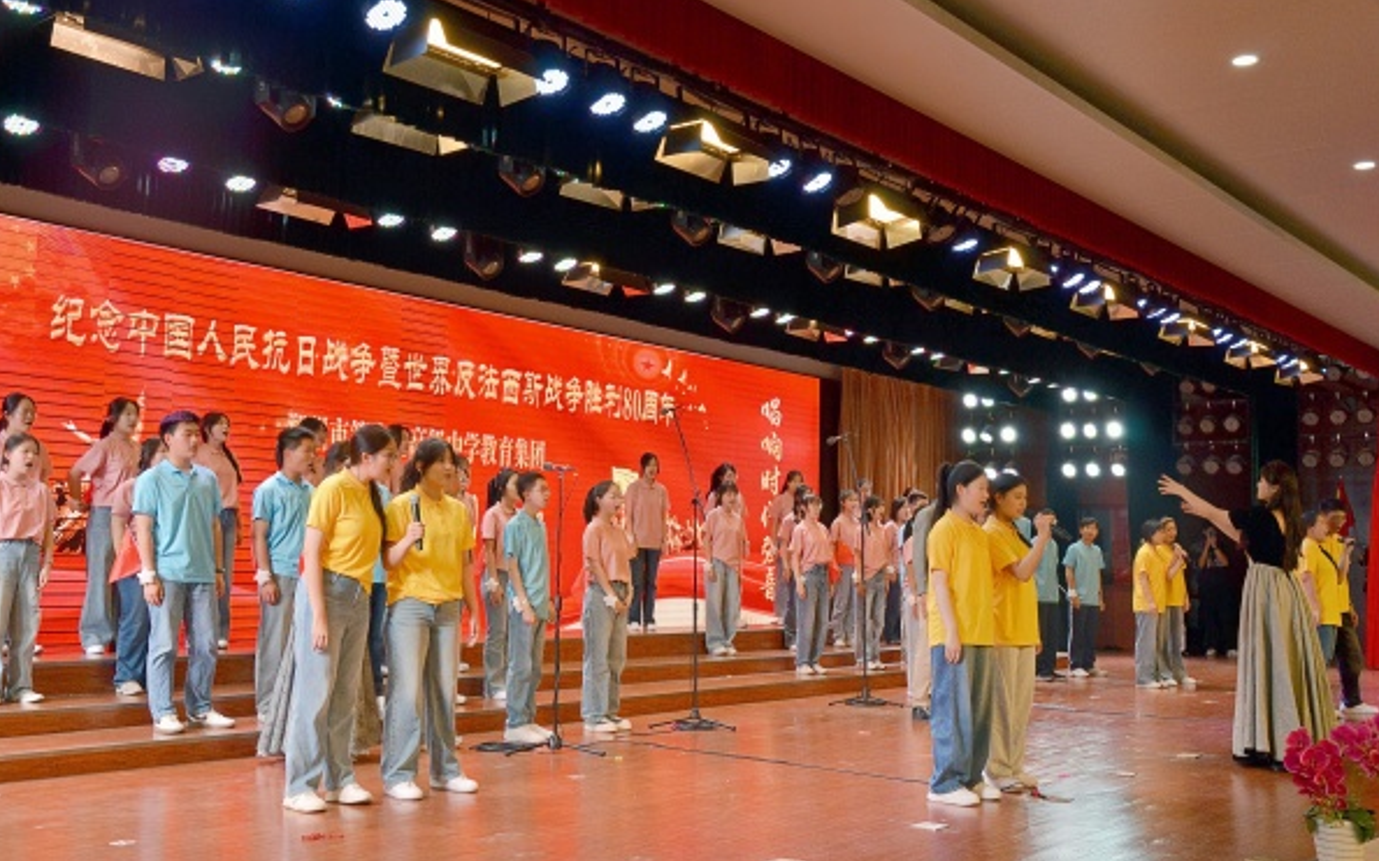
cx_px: 690
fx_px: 1390
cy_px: 435
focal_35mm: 37
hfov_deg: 52.8
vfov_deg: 34.4
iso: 1000
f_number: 8
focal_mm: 24
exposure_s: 1/250
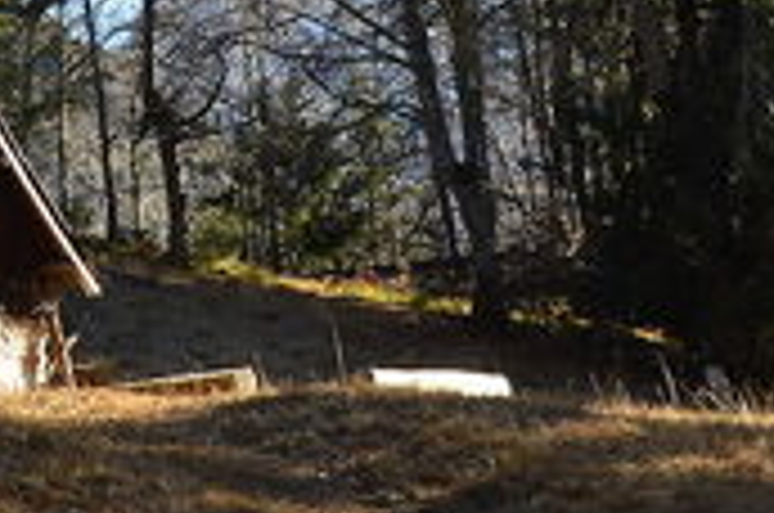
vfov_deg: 14.2
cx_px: -27
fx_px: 2017
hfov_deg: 20.9
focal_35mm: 94
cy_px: -27
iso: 400
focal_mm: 18
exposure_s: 1/125
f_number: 10
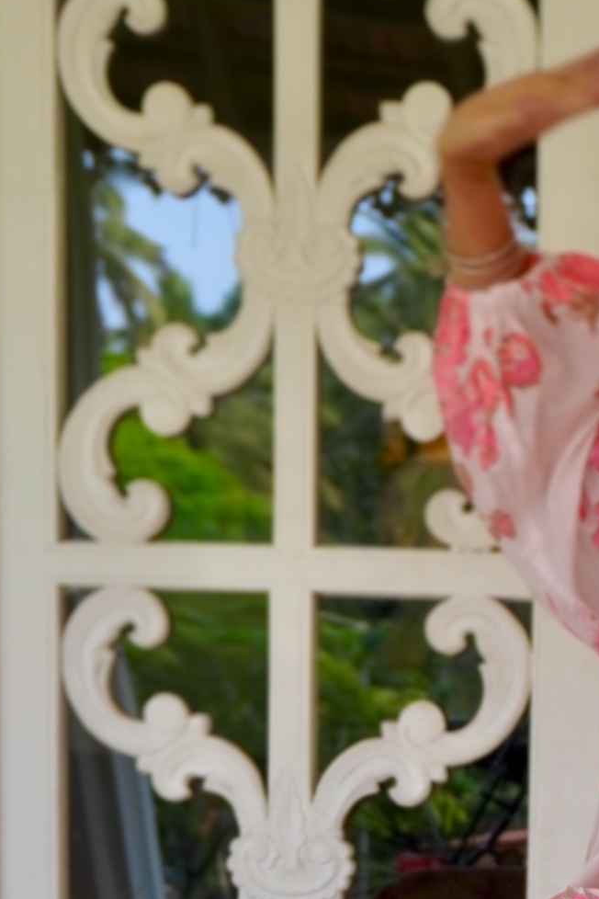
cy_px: 1093
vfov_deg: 20.9
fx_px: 2254
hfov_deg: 15.0
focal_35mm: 90
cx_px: 481
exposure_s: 1/160
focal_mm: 23
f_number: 4.5
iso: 250
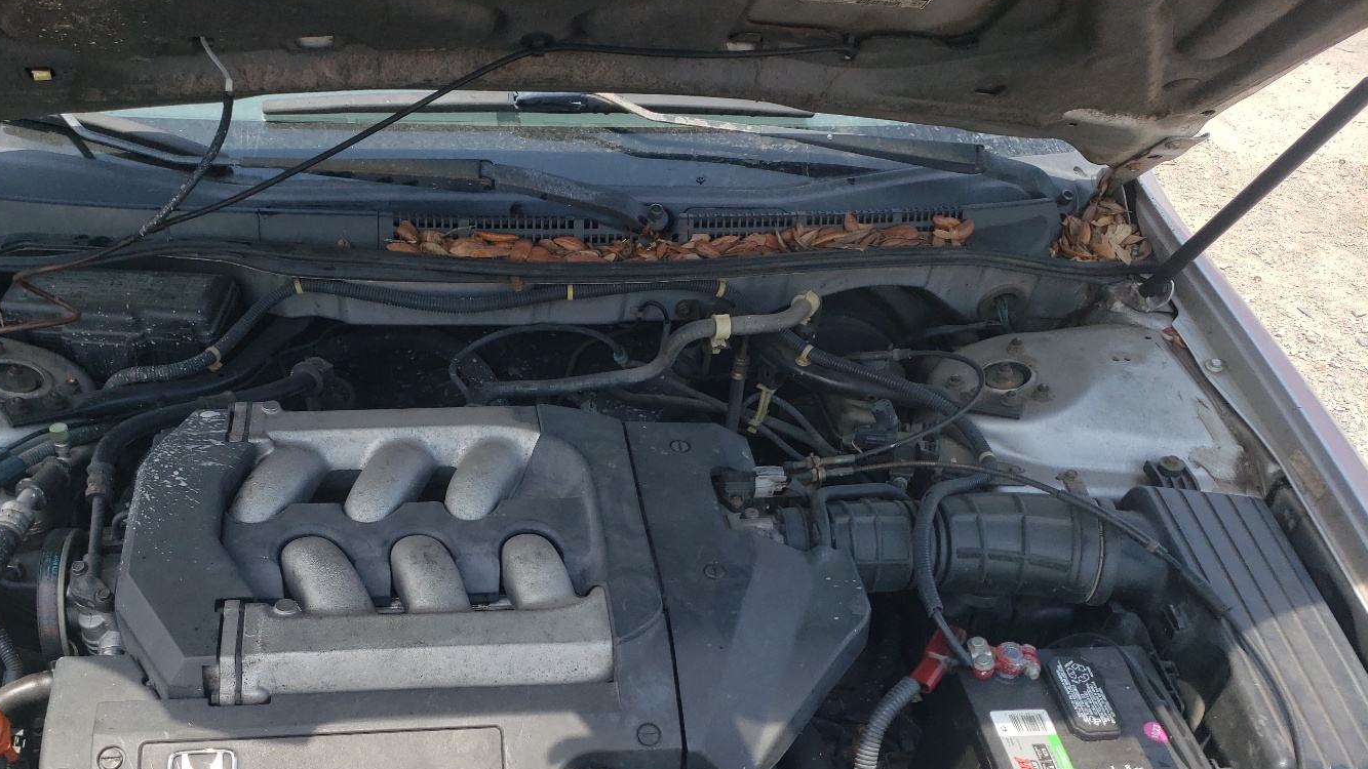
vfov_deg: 33.9
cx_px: 548
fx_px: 1233
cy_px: 588
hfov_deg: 57.6
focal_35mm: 34
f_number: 1.5
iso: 50
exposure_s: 1/1429
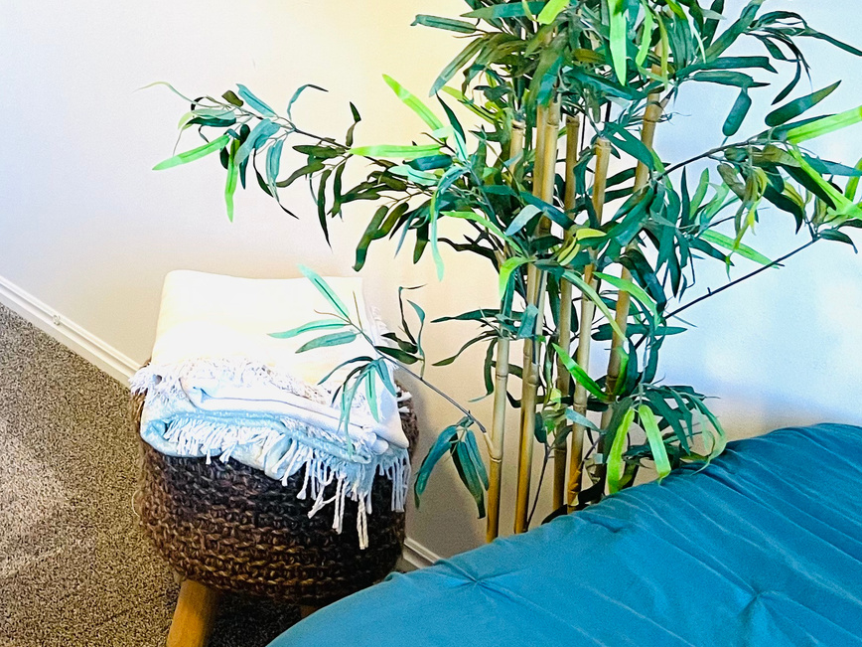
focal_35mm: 59
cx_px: 79
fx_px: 1469
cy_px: -65
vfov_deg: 23.3
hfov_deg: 31.1
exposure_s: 1/60
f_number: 1.6
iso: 125
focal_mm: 5.1
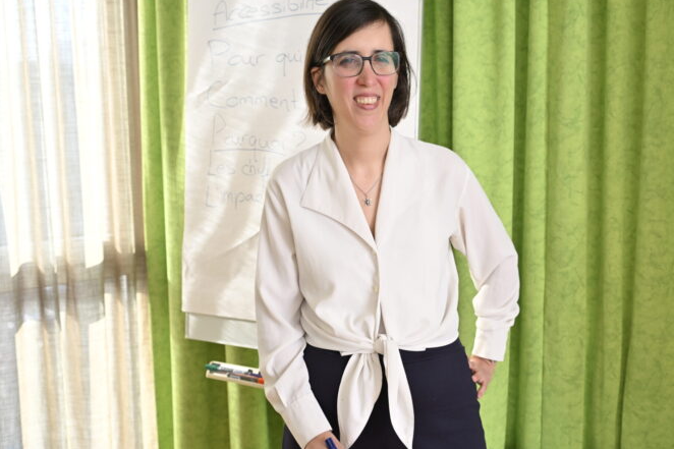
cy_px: 215
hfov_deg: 47.4
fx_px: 767
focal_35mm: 41
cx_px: 352
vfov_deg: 32.6
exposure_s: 1/200
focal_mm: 39
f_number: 4
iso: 400
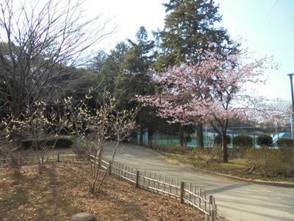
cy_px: 110
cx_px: 147
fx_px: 221
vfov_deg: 53.1
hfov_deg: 67.3
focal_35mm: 26
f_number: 3.5
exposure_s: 1/200
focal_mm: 4.6
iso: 100
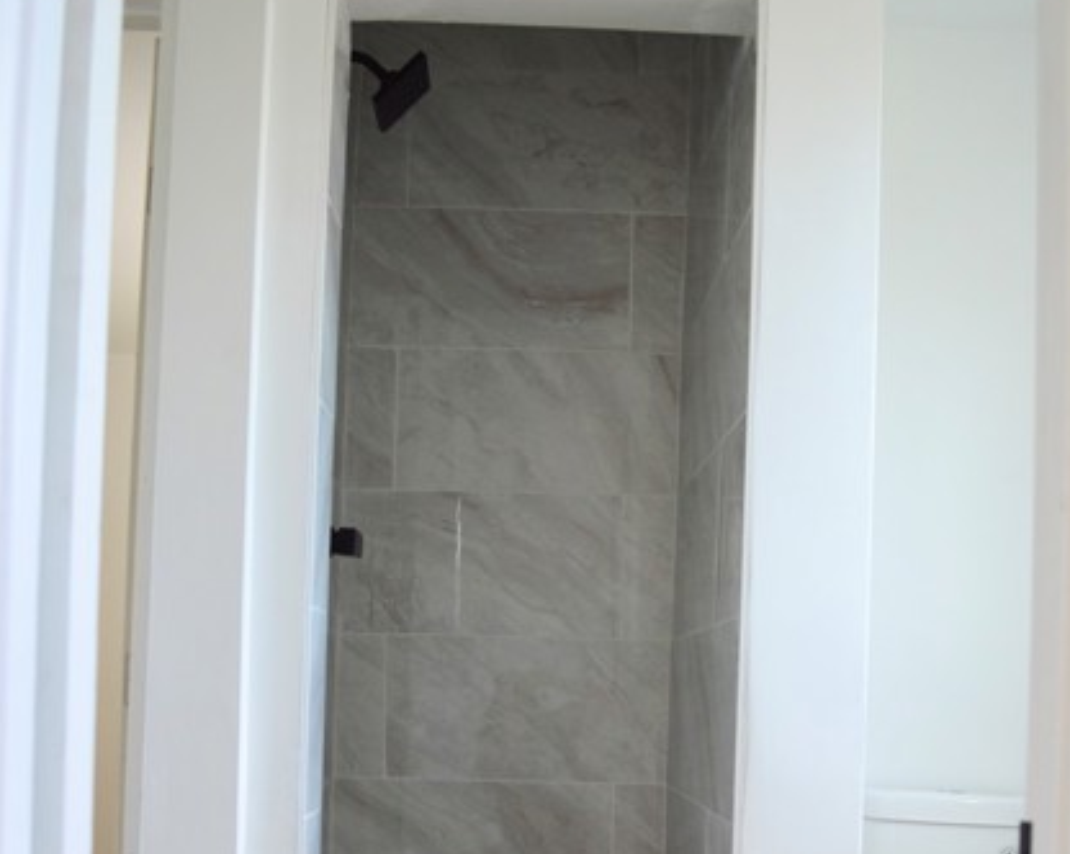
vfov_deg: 36.7
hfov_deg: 46.9
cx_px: 538
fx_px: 1234
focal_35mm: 39
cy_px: 702
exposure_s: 1/50
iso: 400
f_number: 3.5
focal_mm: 18
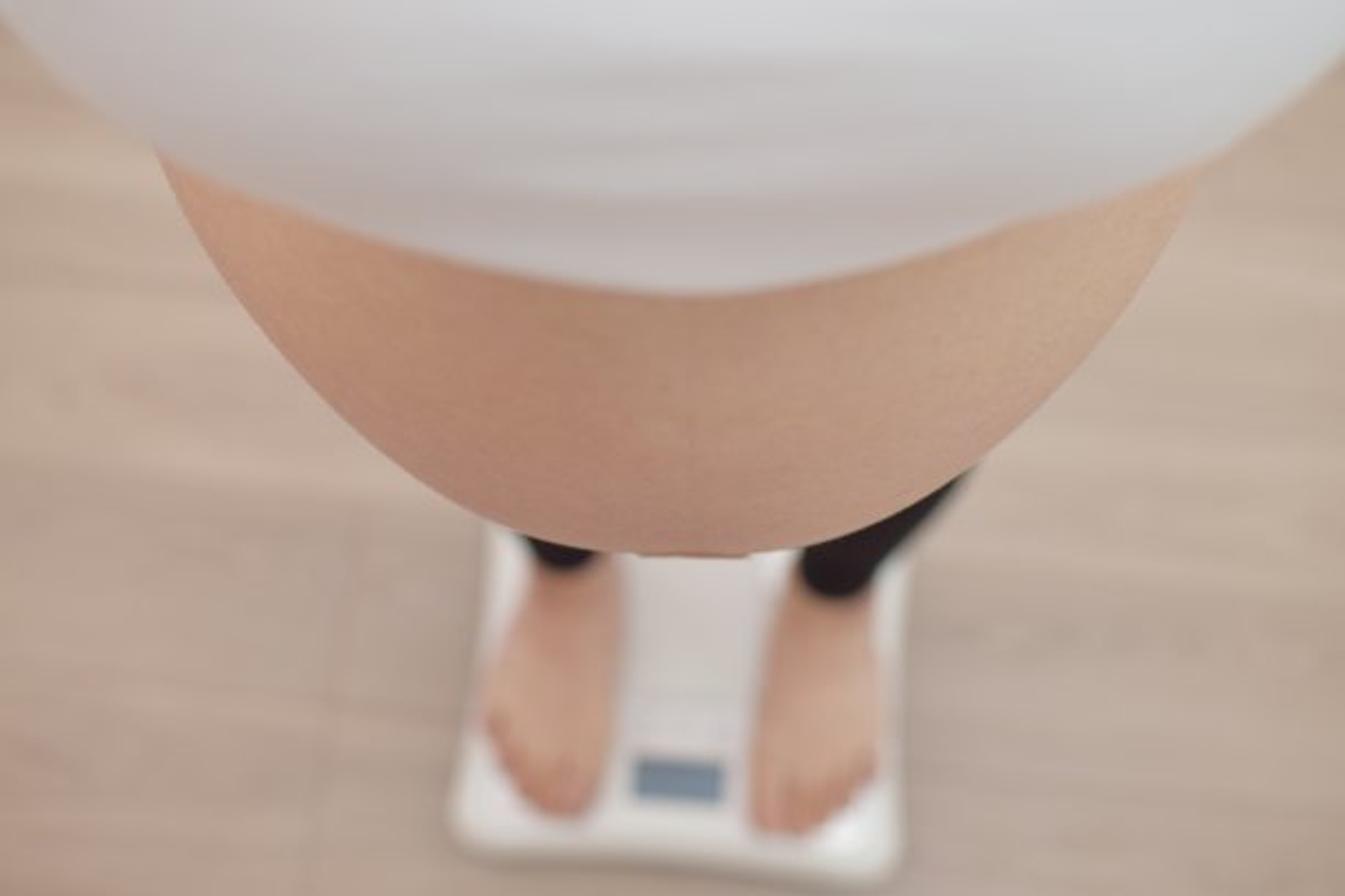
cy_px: 448
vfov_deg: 25.8
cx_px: 672
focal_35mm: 52
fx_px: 1961
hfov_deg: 37.9
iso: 320
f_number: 2.8
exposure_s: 1/160
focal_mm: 35
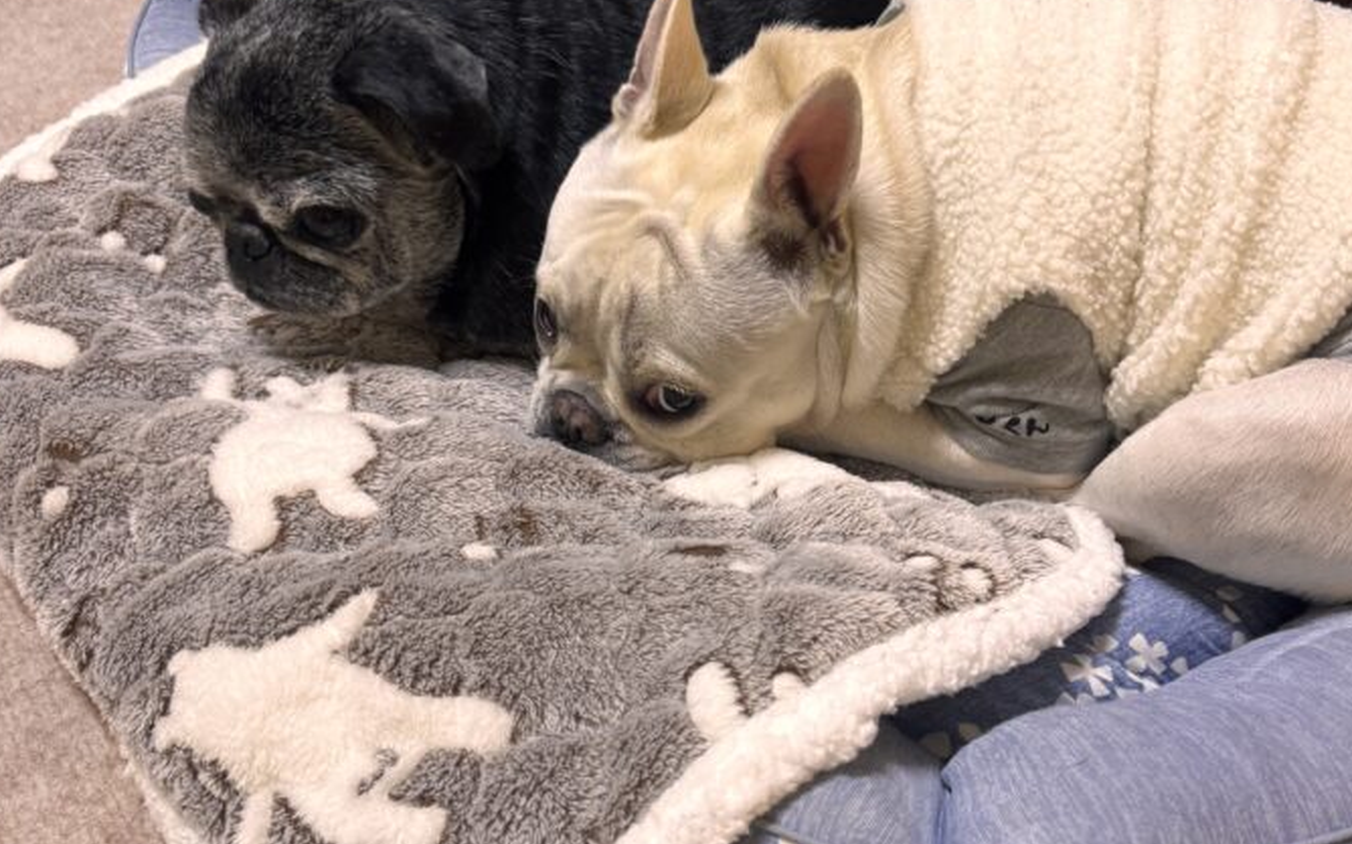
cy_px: 488
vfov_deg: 32.7
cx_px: 749
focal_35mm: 39
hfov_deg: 50.3
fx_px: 1437
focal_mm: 6.76
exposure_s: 1/60
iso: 250
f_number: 1.78
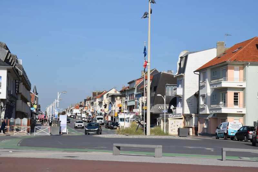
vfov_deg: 17.5
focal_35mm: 78
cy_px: 86
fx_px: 559
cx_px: 129
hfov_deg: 26.0
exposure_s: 1/500
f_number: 11
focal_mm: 52
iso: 200
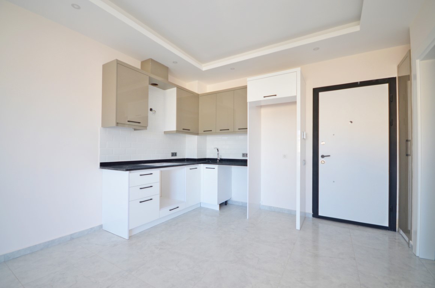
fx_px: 181
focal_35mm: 15
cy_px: 144
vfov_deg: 77.1
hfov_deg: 100.5
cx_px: 218
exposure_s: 1/60
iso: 280
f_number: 4
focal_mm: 10
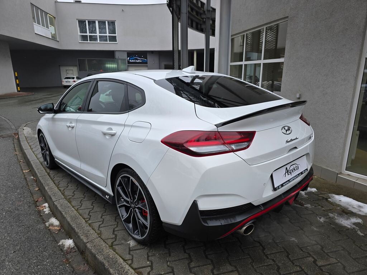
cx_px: 184
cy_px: 138
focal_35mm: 23
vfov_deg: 58.9
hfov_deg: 73.9
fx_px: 244
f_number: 1.7
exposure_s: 1/100
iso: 16
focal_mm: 6.3
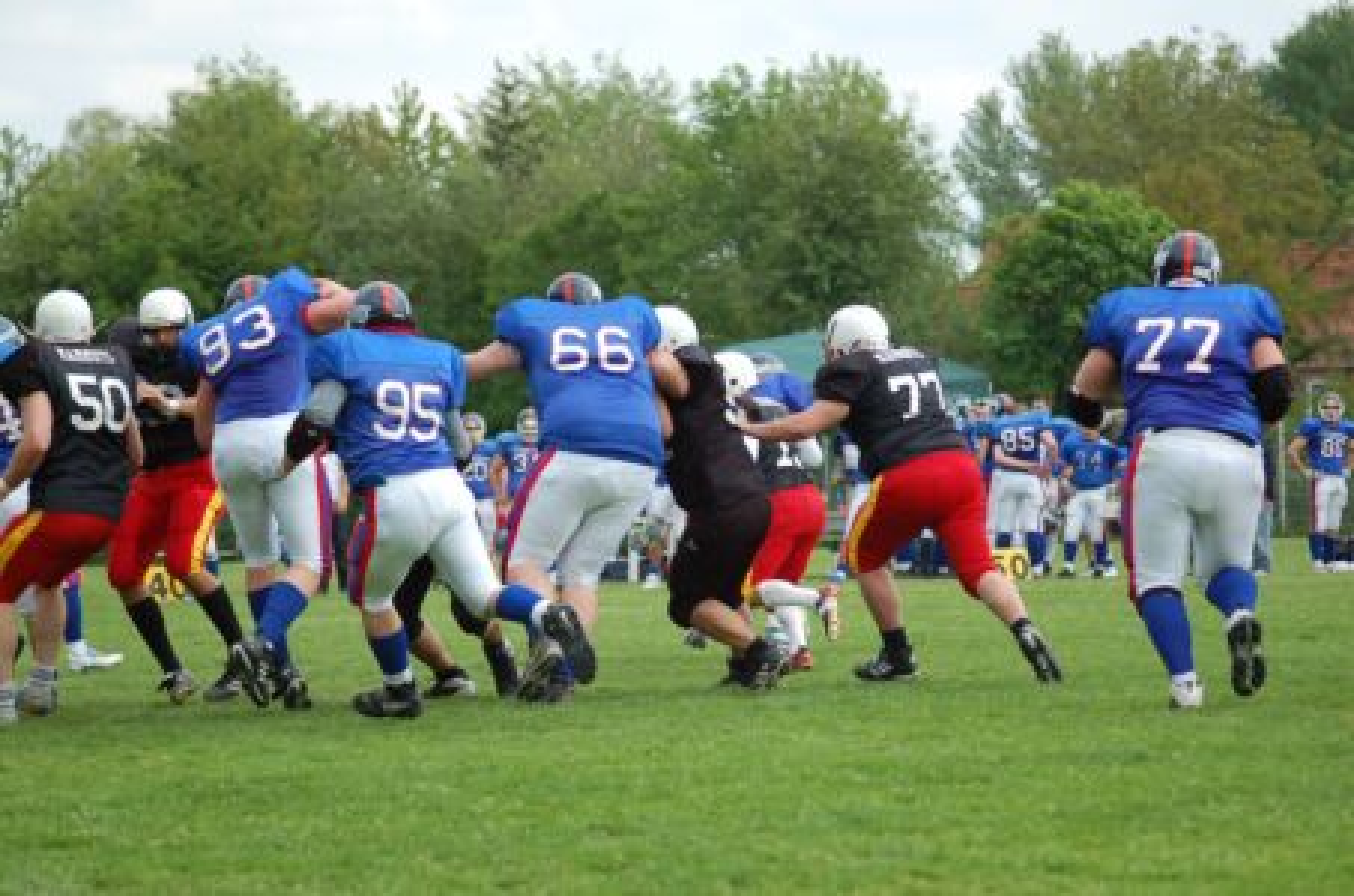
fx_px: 5630
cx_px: 677
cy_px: 448
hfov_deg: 13.7
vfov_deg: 9.1
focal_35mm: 150
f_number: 4.2
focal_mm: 100
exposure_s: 1/1000
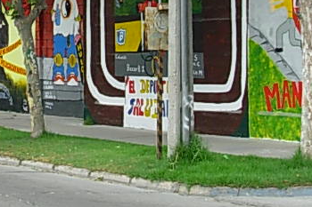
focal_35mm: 137
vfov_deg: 9.9
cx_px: 45
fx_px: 1187
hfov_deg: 14.9
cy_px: 17
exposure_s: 1/527
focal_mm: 7.5
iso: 50
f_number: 3.1
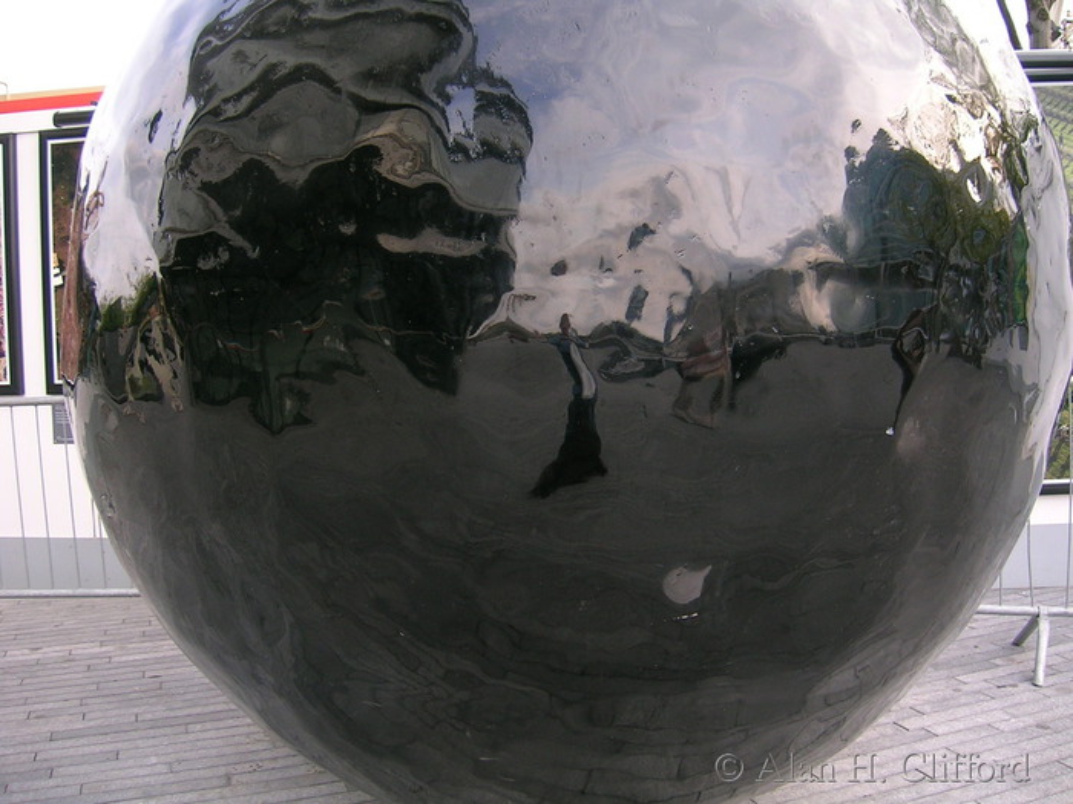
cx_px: 536
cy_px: 402
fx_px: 1085
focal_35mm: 35
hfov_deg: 52.6
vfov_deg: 40.7
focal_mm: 5.4
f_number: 2.8
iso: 50
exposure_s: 1/40
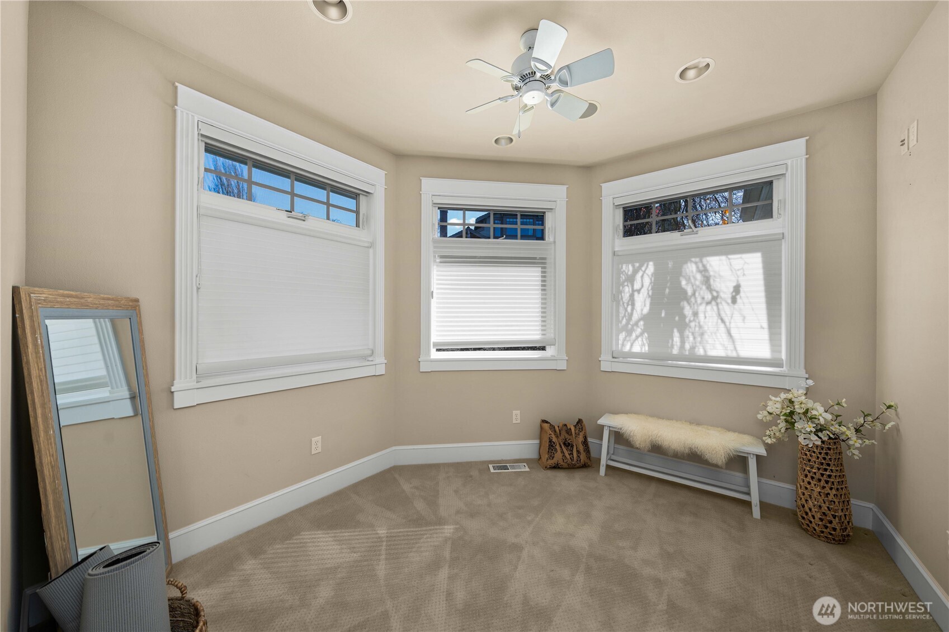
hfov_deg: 112.6
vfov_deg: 90.0
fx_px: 316
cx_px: 474
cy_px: 316
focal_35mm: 12
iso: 200
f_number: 6.7
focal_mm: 12
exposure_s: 1/30
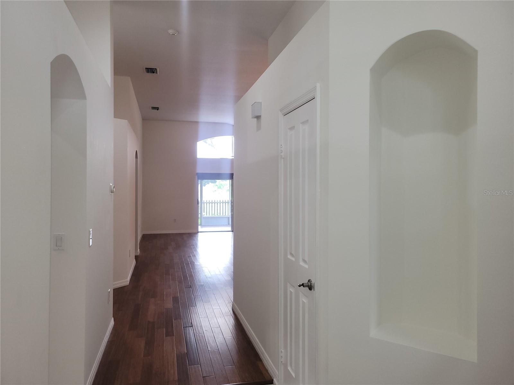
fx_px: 386
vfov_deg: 53.1
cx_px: 257
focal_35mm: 26
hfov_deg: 67.3
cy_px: 192
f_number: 1.8
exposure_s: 1/60
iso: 80
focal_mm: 5.4
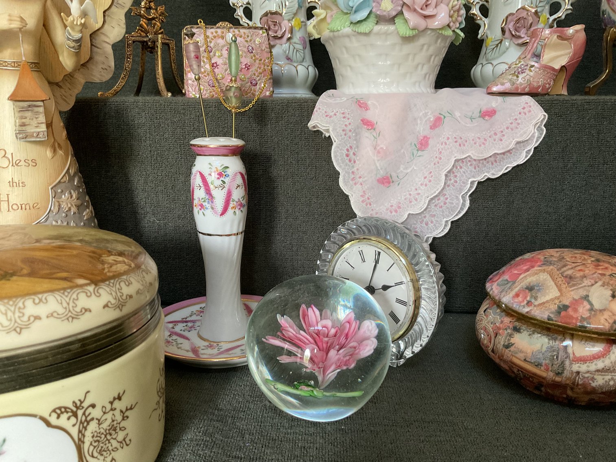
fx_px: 516
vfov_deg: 48.2
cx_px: 308
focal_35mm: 29
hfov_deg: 61.7
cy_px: 231
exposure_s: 1/60
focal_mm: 3
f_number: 1.8
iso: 250
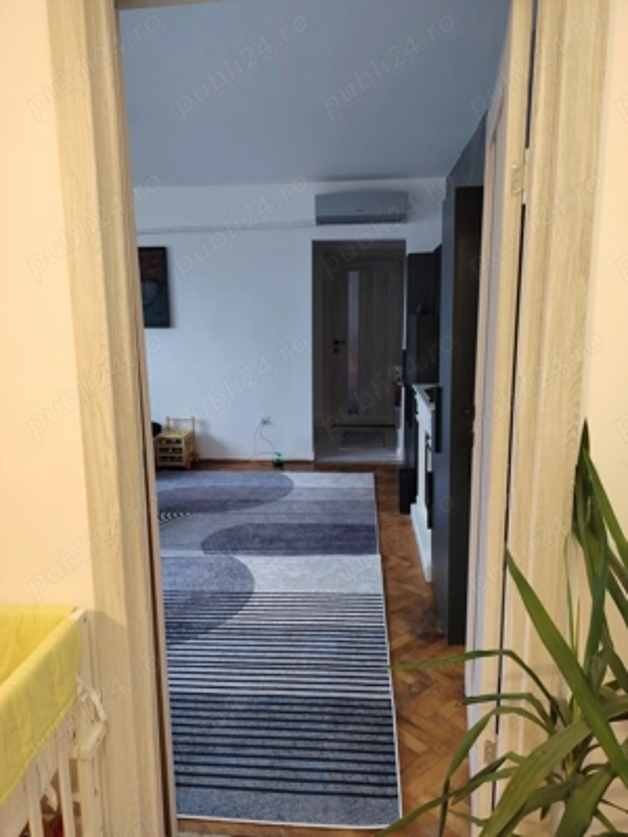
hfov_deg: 56.8
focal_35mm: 24
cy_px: 418
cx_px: 314
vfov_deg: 71.6
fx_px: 581
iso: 688
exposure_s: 1/25
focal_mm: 5.25
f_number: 1.75
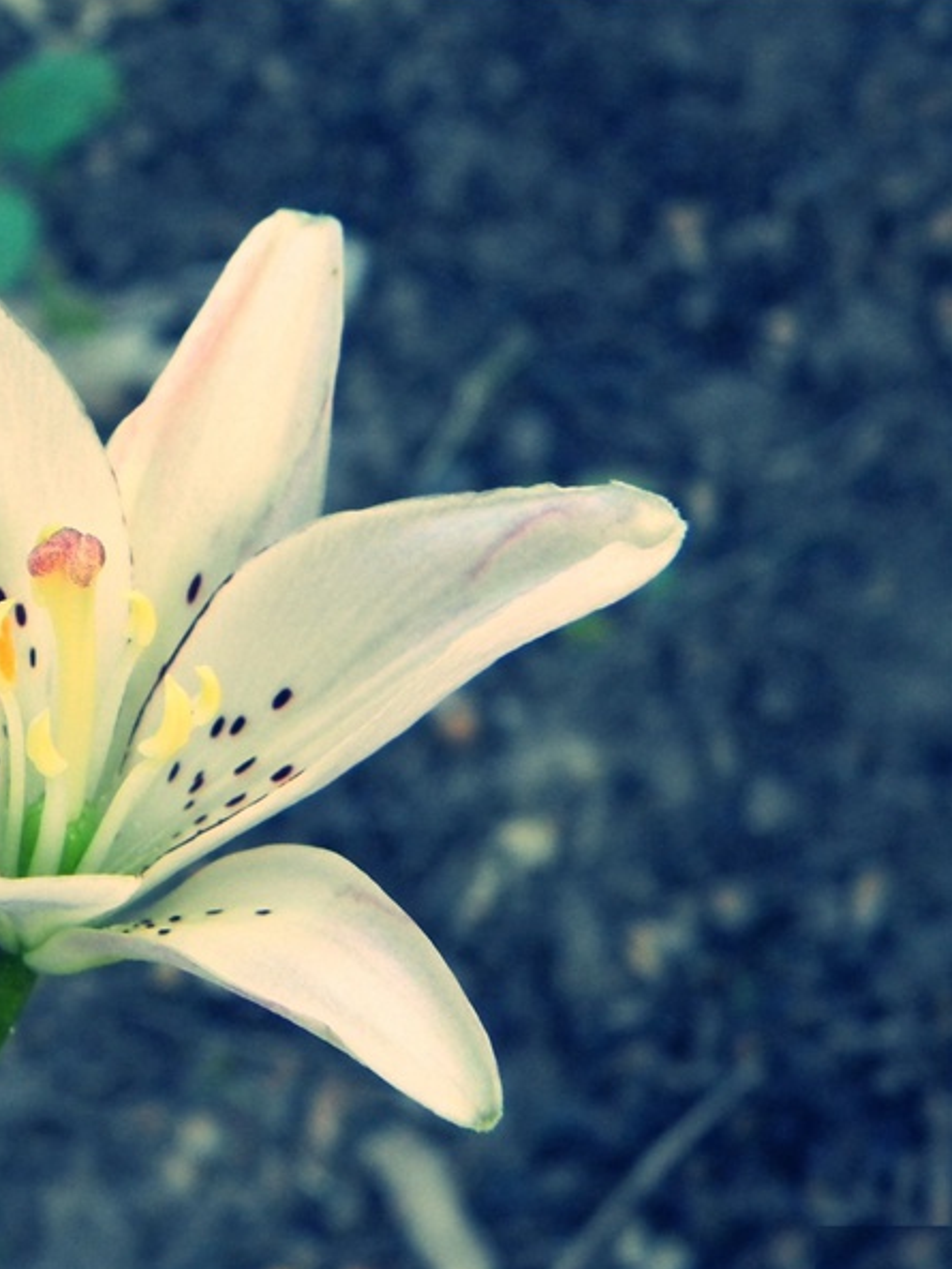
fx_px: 4105
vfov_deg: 17.6
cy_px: 633
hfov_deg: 13.1
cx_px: 98
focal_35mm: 112
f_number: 4.5
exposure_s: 1/59.6
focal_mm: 15.1
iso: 117
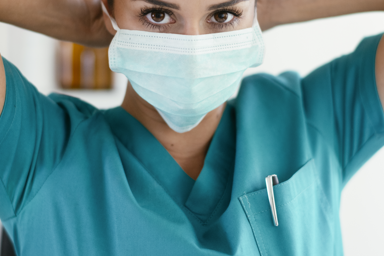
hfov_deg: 18.6
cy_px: 95
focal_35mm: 110
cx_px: 187
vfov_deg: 12.4
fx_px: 1173
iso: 400
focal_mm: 58
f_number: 2
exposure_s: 1/125
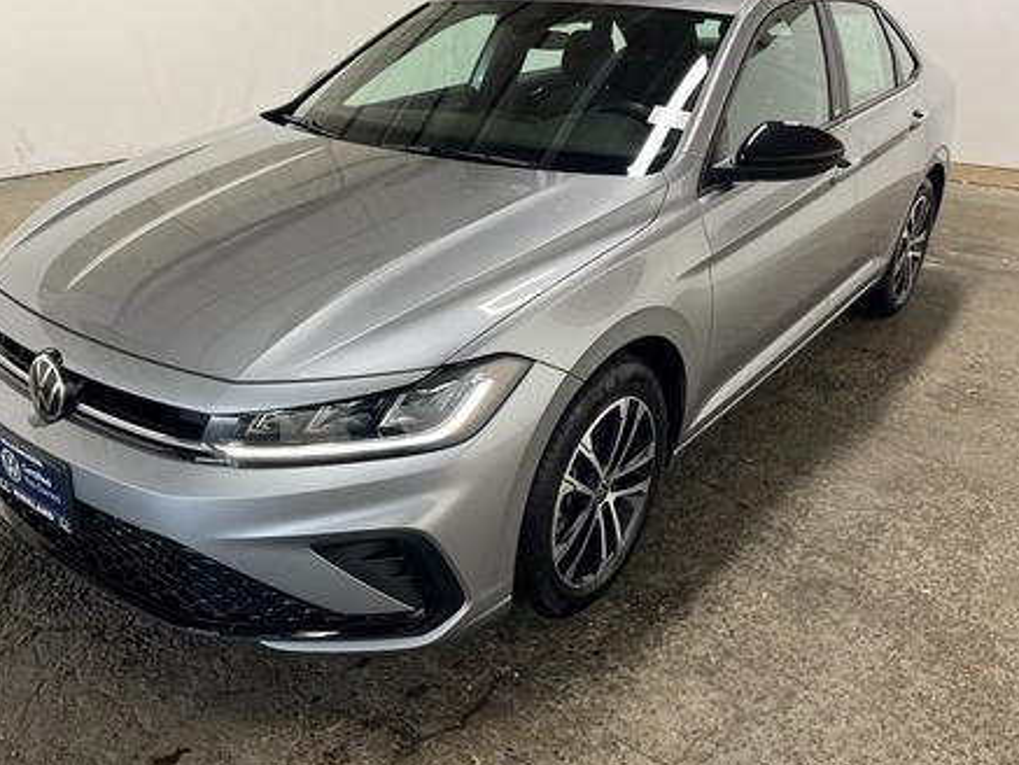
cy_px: 359
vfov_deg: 46.8
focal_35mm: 30
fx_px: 883
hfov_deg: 59.9
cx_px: 469
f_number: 1.6
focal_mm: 5.1
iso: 100
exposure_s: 1/121
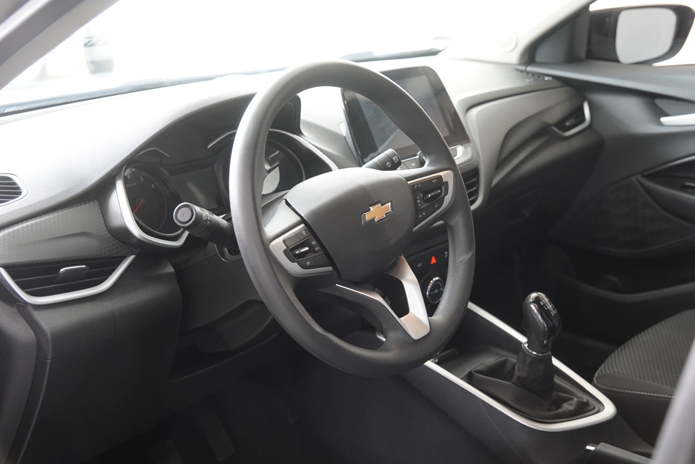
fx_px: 898
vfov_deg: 29.0
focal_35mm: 46
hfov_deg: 42.3
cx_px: 348
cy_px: 232
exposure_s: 1/60
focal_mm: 31
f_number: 4
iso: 800
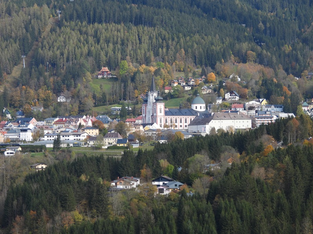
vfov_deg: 8.0
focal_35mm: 185
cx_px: 156
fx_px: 1673
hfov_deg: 10.7
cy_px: 117
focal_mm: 33
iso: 100
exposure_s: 1/400
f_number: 4.5
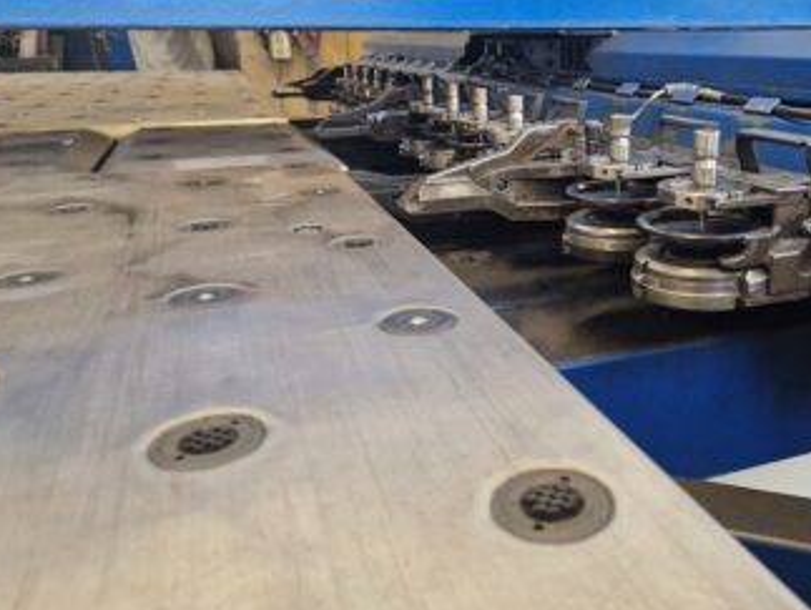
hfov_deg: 55.7
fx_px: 751
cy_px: 256
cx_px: 535
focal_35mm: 32
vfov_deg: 44.1
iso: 500
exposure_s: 1/100
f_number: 1.8
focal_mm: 5.4
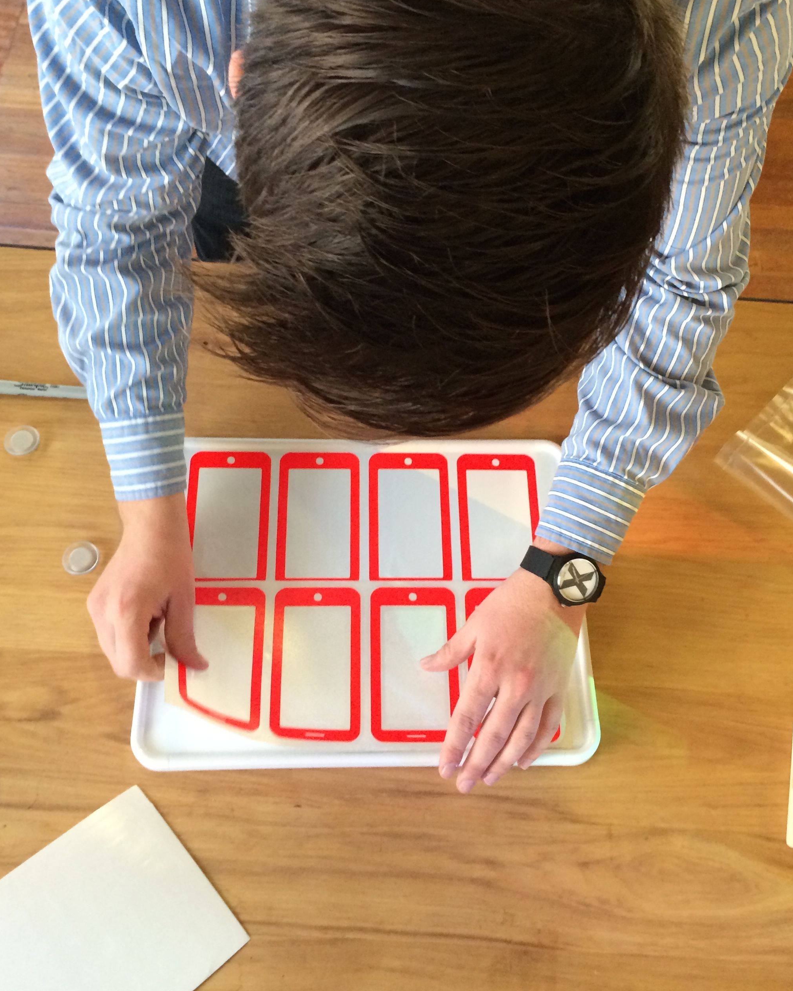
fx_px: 1115
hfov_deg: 39.2
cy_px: 418
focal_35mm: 38
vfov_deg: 47.8
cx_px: 412
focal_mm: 4.12
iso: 160
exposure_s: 1/30
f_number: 2.2
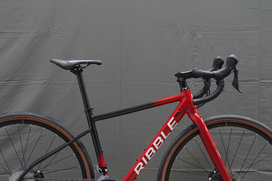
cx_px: 132
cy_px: 130
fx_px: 778
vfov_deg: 13.3
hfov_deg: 19.8
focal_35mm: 103
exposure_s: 1/160
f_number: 5
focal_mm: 70
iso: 2500
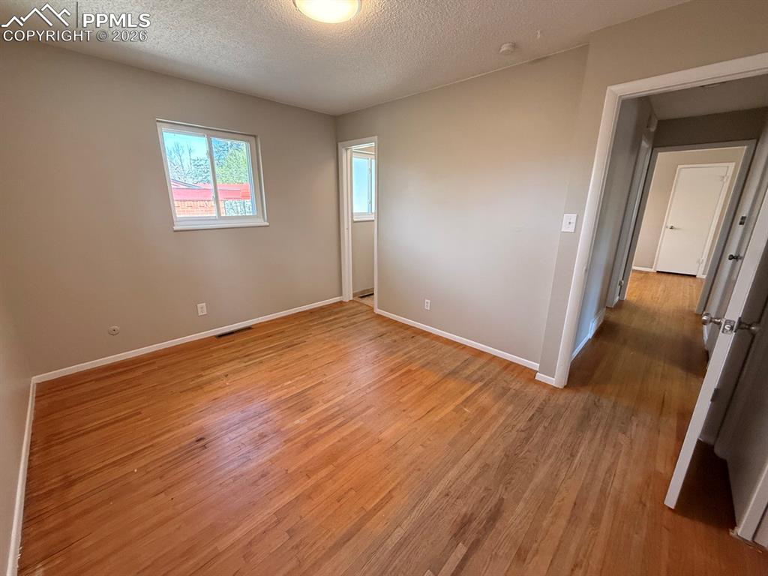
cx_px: 384
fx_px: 311
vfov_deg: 85.7
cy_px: 288
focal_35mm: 14
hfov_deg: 102.1
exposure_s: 1/120
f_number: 2.2
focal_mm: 2.22
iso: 320
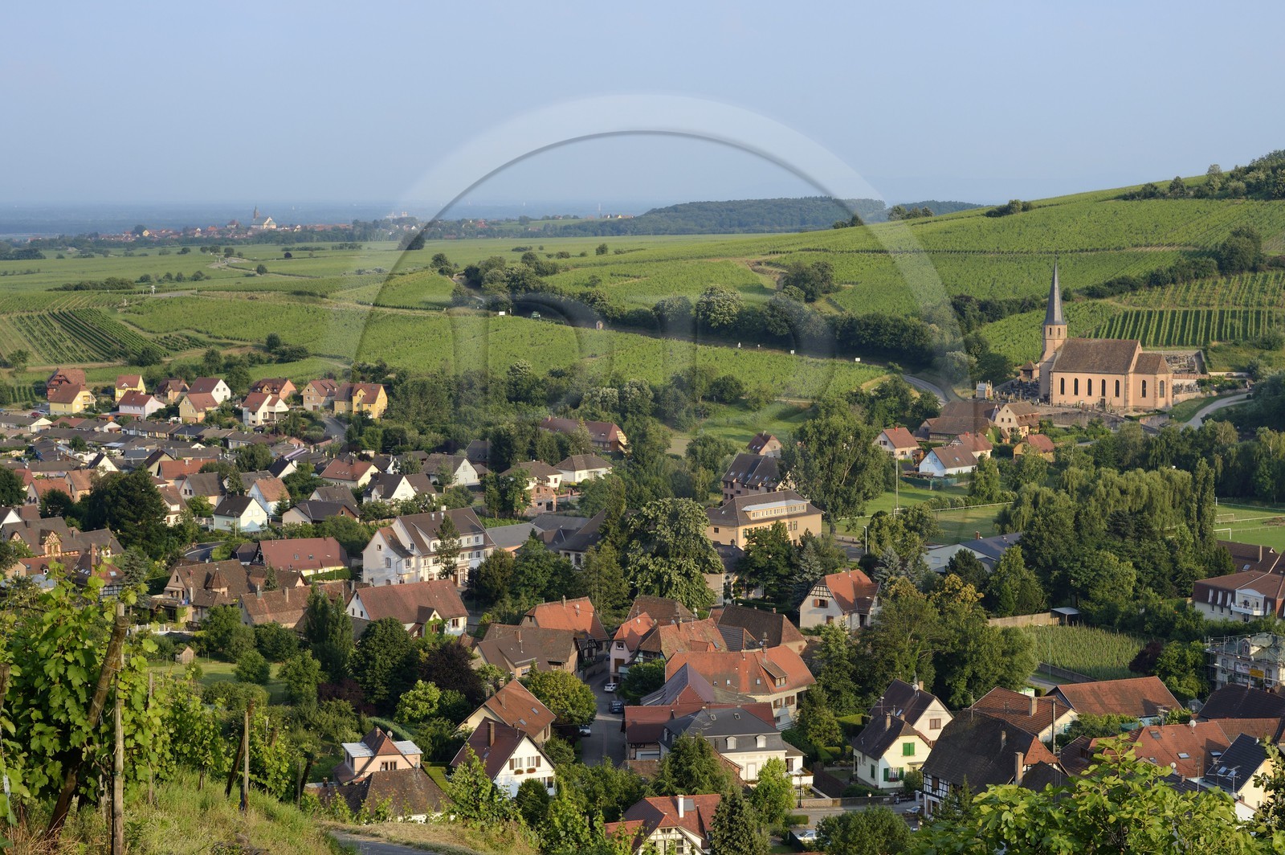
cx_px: 642
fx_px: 2853
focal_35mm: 80
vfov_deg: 17.0
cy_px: 428
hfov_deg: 25.4
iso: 200
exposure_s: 1/250
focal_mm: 80
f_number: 10
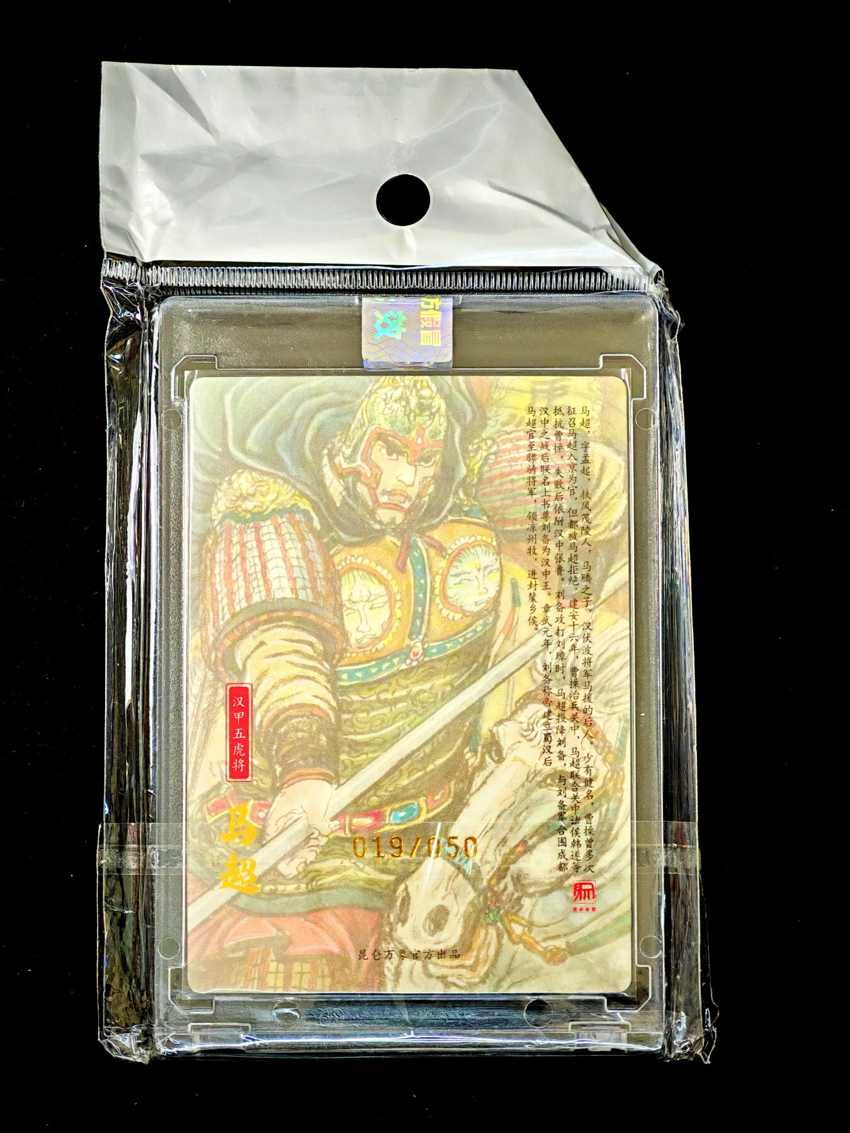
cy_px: 566
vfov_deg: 22.0
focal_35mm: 89
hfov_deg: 16.6
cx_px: 425
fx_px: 2914
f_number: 2.4
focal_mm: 8.67
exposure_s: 1/50
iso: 200
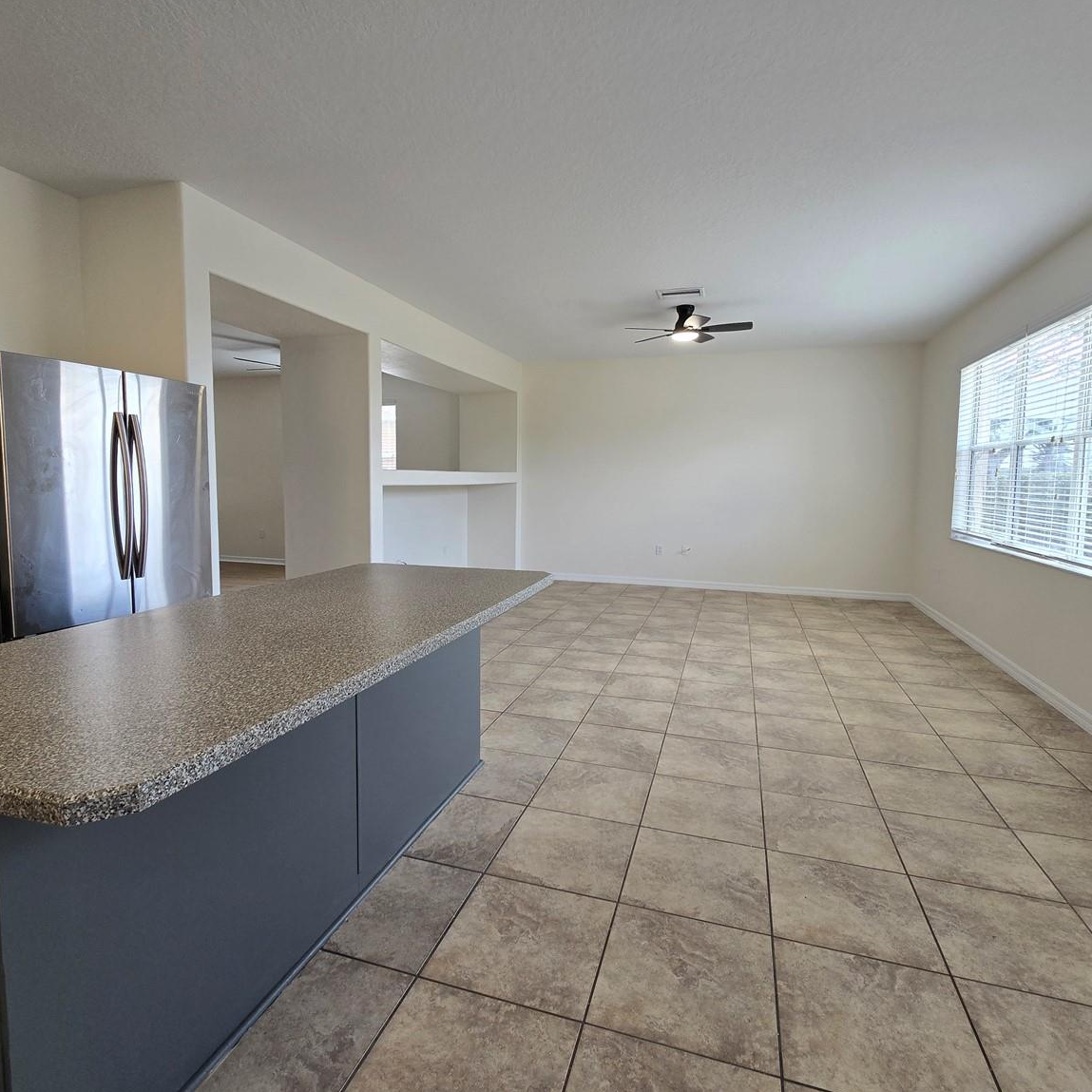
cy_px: 533
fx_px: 571
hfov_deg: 87.4
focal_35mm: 16
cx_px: 545
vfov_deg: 87.4
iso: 64
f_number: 2.2
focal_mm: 2.2
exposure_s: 1/120
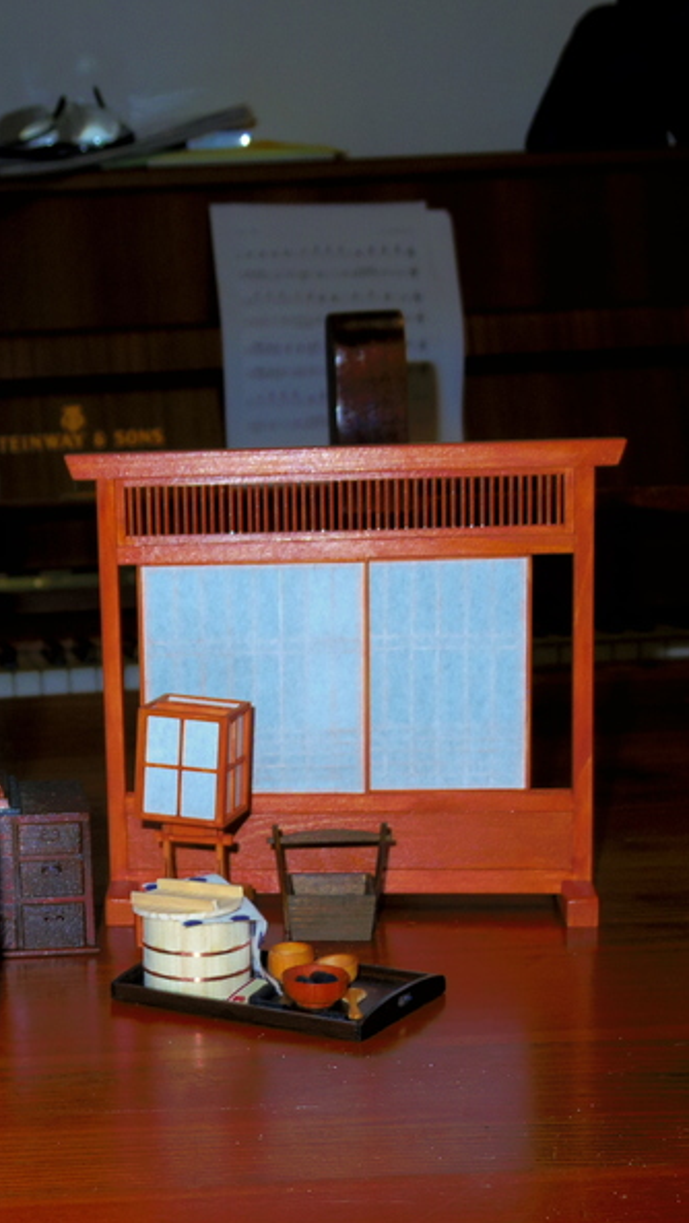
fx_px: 2336
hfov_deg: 16.3
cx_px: -45
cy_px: 613
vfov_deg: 29.3
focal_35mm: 72
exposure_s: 1/25
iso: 100
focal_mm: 8.9
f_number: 3.5
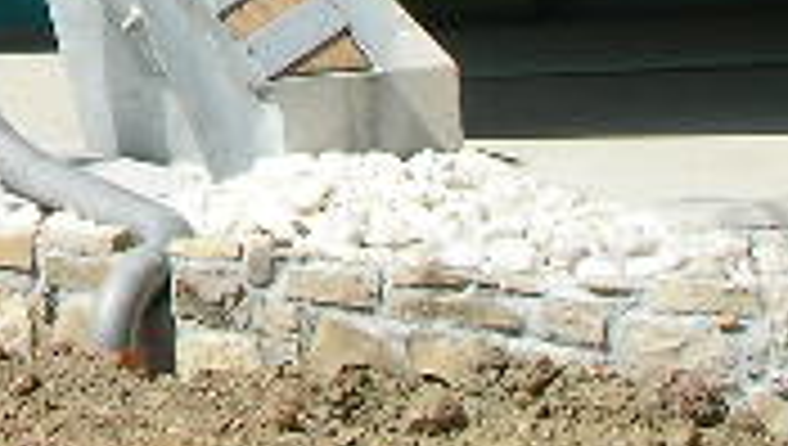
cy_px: -608
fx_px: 3243
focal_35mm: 155
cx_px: -401
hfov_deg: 13.1
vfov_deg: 7.4
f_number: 5.6
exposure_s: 1/215
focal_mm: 6.5
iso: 50
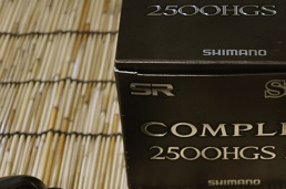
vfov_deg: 11.2
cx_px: 242
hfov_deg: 16.9
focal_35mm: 120
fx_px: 952
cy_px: 217
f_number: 4.8
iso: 800
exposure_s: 1/50
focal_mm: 32
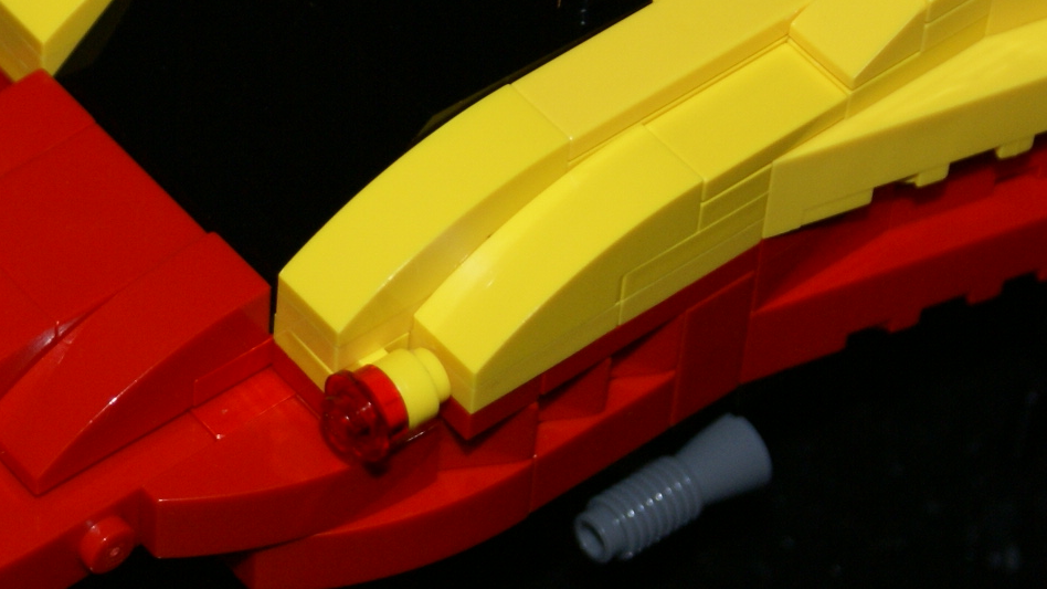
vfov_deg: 6.9
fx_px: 4860
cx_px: 269
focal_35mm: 175
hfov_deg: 12.3
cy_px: 244
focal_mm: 55
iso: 400
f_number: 5.6
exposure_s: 1/80
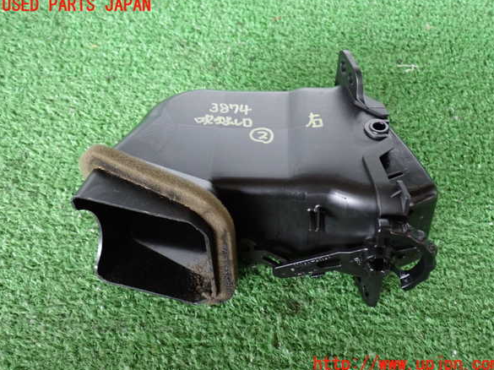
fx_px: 556
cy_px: 185
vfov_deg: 36.8
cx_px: 251
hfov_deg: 47.9
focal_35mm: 39
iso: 800
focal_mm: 6.83
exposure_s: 1/15
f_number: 2.7
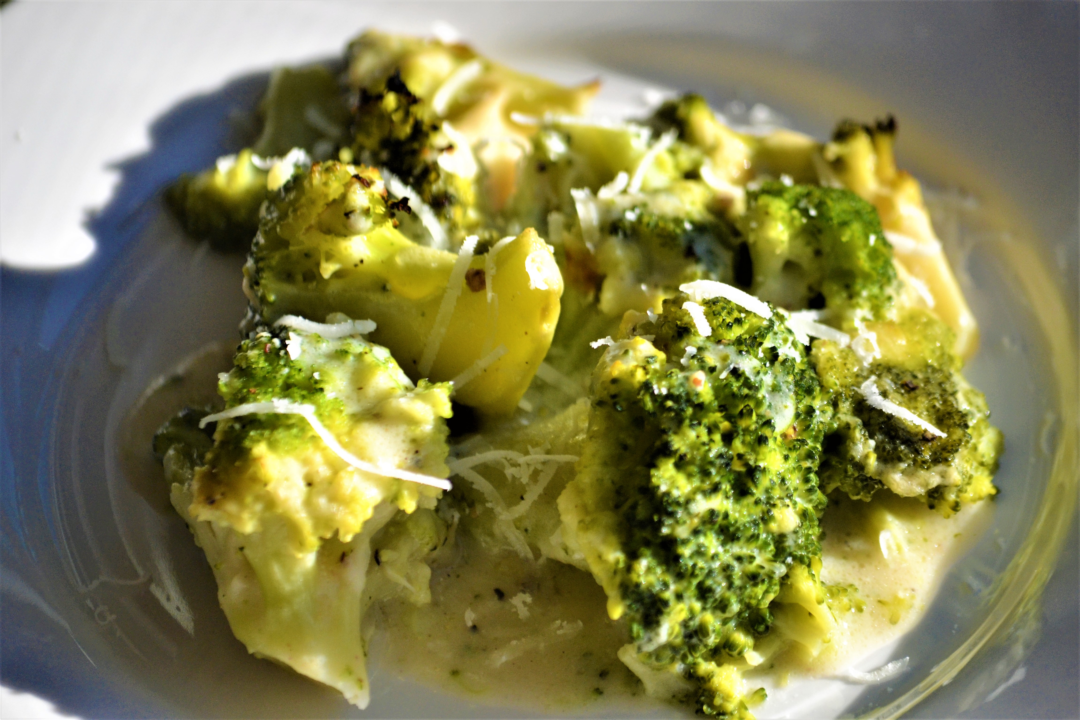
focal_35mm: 218
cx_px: 540
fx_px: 6524
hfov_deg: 9.5
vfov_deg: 6.3
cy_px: 360
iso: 1100
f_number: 5
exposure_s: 1/500
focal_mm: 145
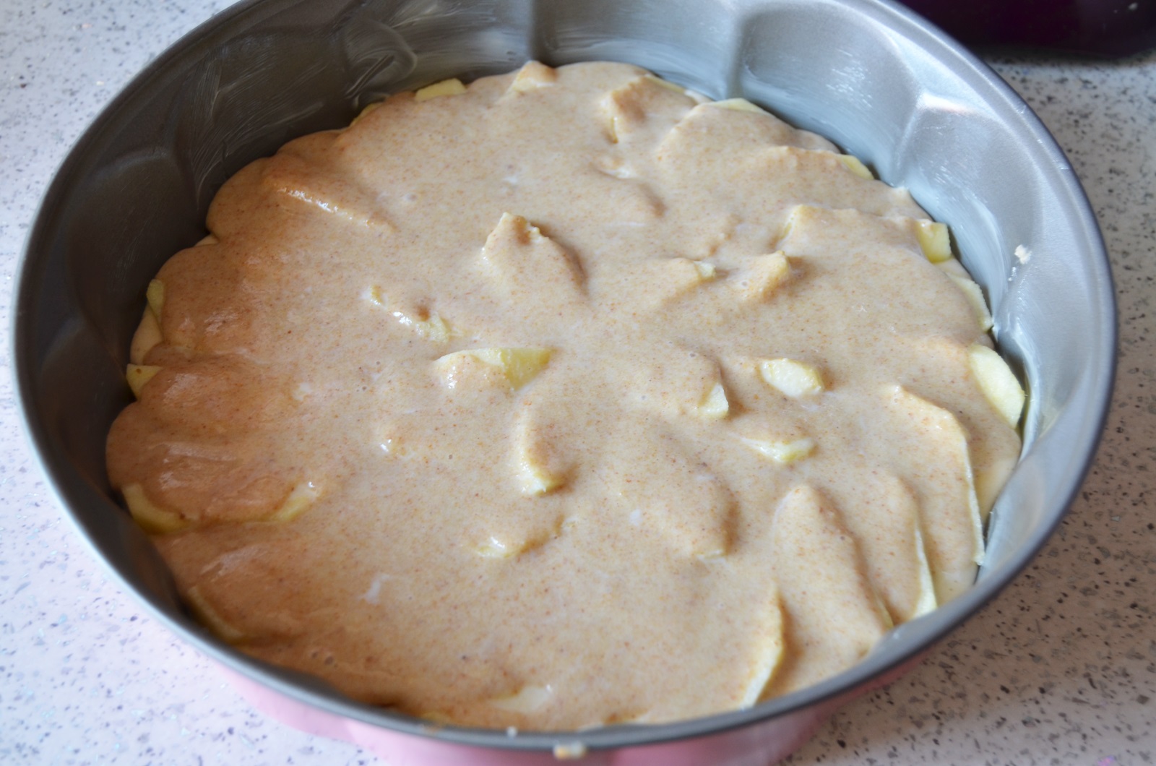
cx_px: 578
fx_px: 1538
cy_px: 383
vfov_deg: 28.0
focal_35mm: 48
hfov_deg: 41.2
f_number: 5.6
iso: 200
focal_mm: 32
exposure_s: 1/15
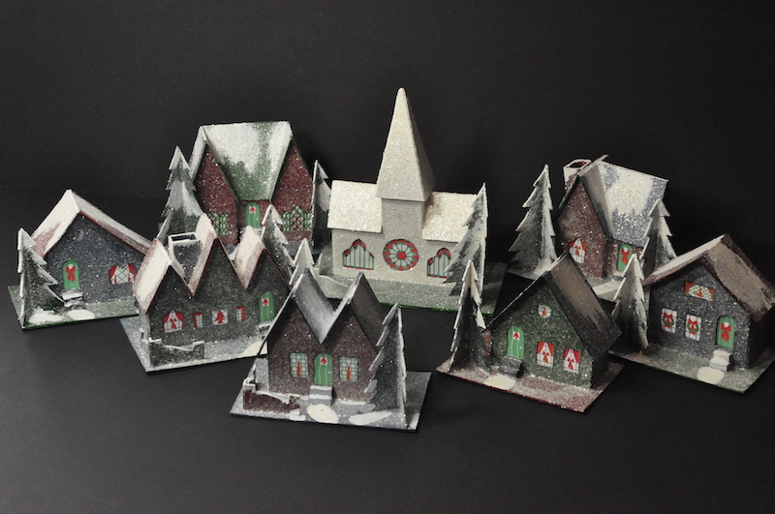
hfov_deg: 28.1
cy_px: 257
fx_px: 1548
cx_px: 388
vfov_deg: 18.9
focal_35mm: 72
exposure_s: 1/320
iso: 3200
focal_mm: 48
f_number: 9
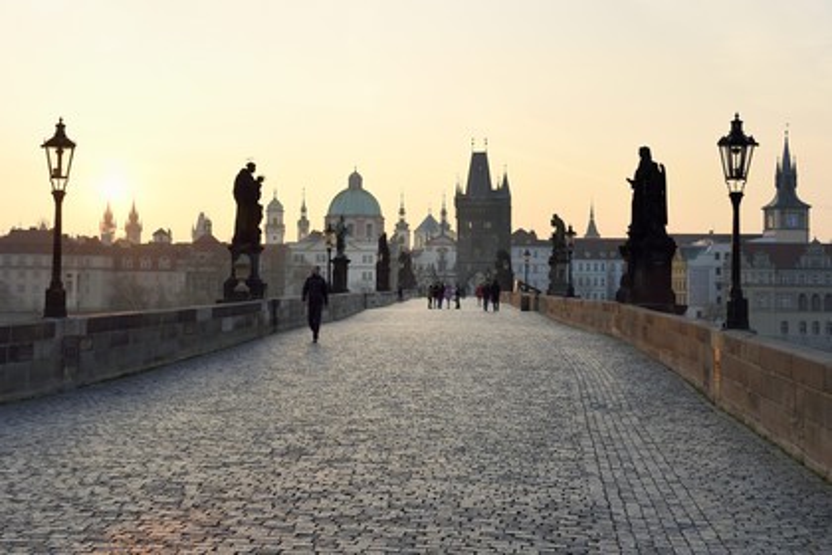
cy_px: 278
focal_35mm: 45
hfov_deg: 43.6
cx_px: 416
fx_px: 1040
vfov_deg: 29.9
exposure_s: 1/160
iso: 400
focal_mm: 45
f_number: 13
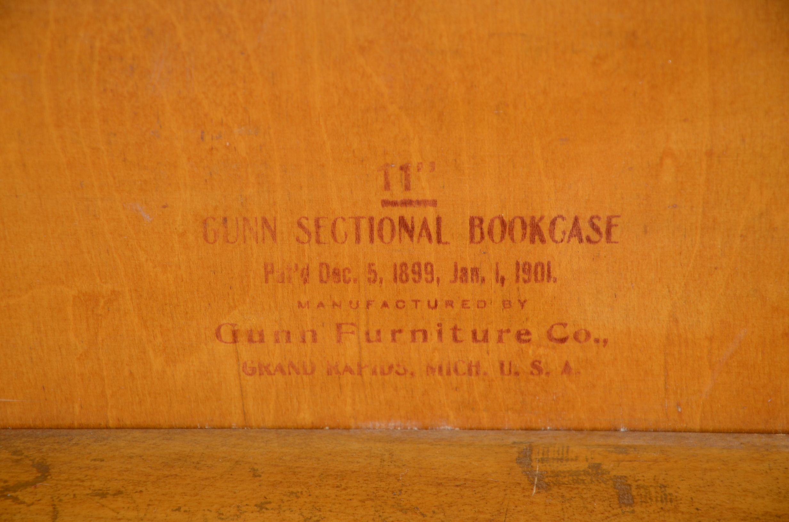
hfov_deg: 13.1
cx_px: 394
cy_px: 261
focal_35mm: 158
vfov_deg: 8.7
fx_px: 3445
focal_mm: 105
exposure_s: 1/100
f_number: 7.1
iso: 200
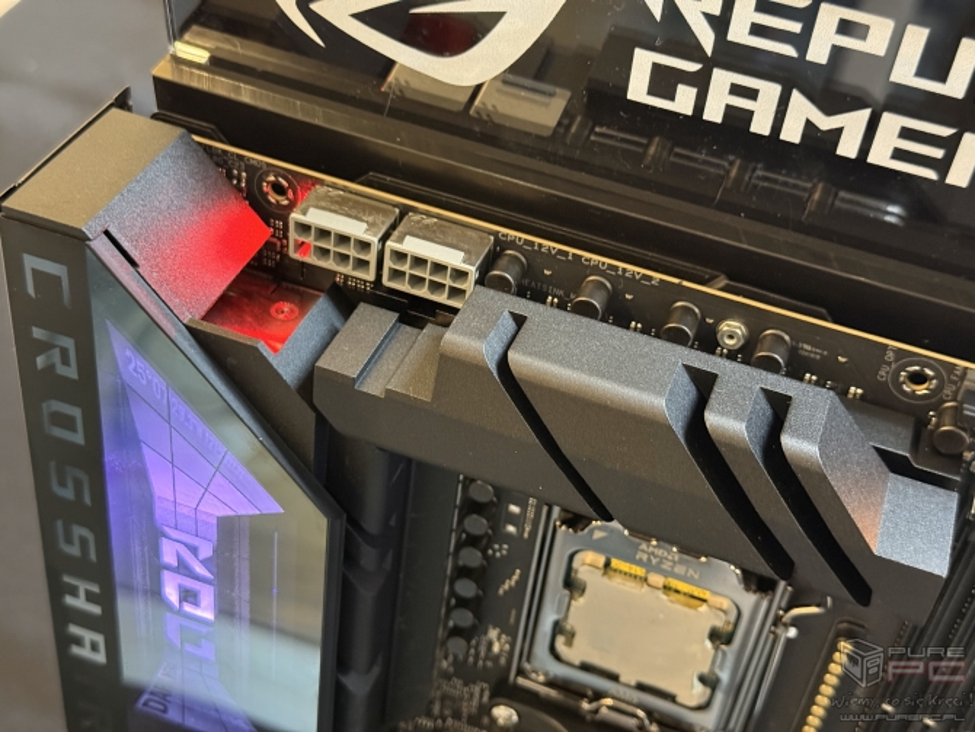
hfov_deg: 39.6
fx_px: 1352
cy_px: 366
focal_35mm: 48
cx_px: 488
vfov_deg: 30.3
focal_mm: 6.76
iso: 640
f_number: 1.78
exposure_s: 1/30
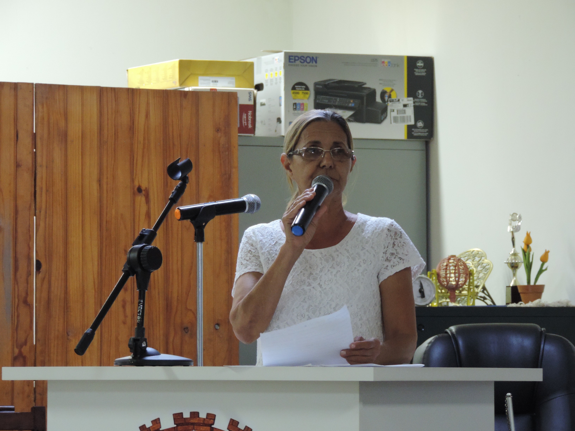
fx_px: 3737
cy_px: 216
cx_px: 288
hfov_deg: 8.8
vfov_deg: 6.6
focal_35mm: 225
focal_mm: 40.1
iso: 800
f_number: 4.6
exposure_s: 1/13
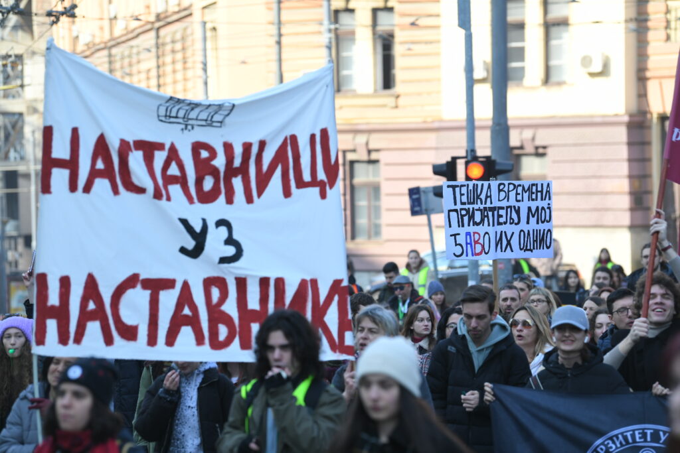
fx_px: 2739
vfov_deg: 9.5
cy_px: 226
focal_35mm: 145
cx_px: 340
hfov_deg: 14.2
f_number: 4
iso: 500
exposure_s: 1/1250
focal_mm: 145
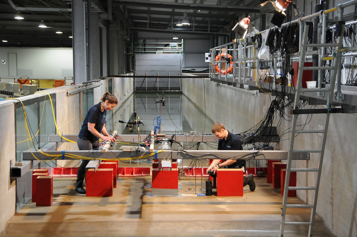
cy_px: 118
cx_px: 178
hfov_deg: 27.0
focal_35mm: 75
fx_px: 743
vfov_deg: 18.1
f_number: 4.8
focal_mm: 50
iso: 1250
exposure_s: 1/30
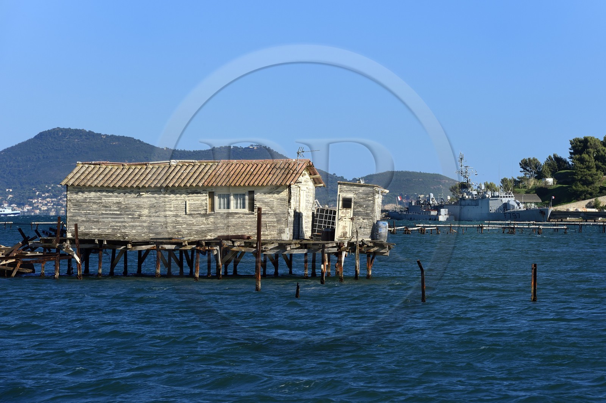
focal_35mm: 190
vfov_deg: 7.2
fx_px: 3197
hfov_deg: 10.8
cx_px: 303
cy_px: 202
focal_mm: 190
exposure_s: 1/250
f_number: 14
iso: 200
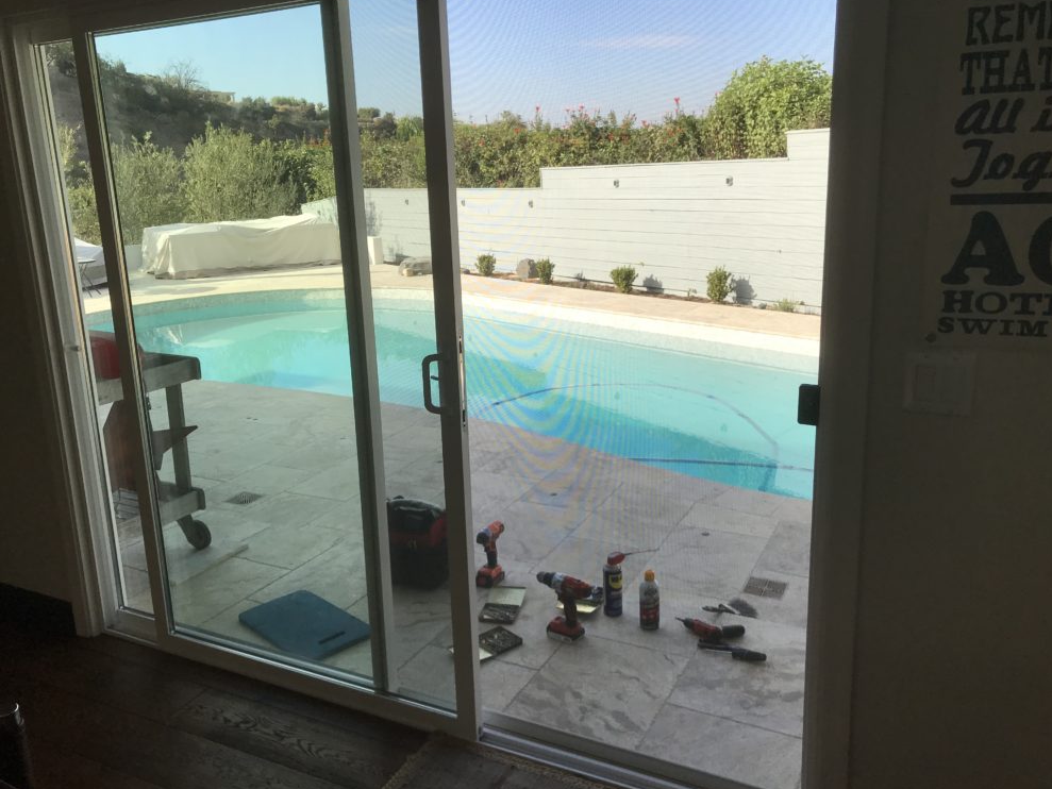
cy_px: 384
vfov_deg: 48.2
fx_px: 881
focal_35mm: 29
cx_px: 511
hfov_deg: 61.6
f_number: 1.8
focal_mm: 3.99
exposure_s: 1/1227
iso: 20
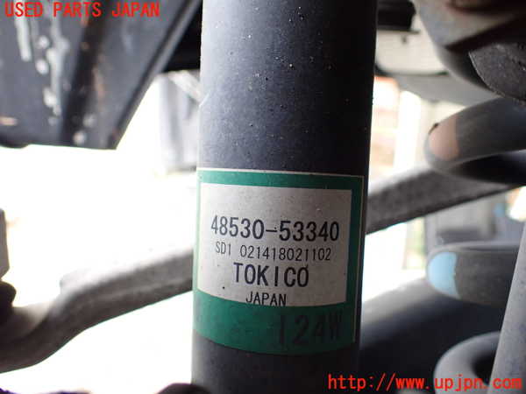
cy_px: 197
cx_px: 263
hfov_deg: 60.0
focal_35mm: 30
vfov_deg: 46.8
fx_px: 456
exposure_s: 1/125
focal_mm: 5.4
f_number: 2.3
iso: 400
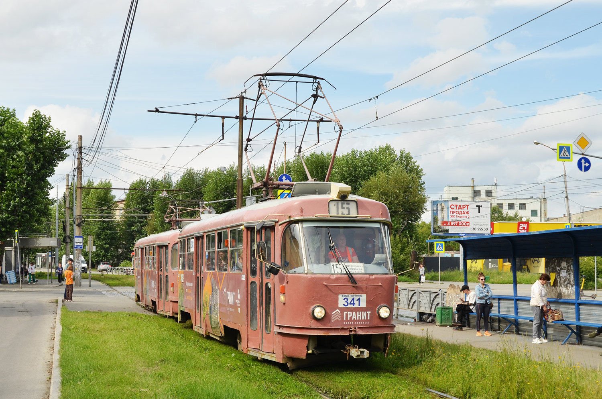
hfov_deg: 41.2
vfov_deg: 28.0
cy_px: 200
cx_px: 301
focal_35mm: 48
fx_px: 801
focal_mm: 32
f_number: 7.1
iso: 160
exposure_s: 1/500
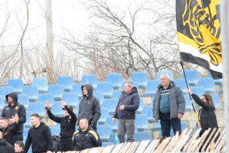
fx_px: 3391
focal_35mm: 533
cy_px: 67
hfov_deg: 3.9
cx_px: 81
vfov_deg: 2.6
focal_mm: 195
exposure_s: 1/800
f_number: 5
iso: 1600
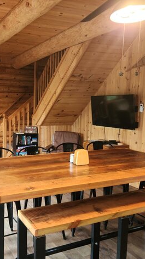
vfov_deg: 58.0
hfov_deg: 33.5
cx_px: 28
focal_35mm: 34
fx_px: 233
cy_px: 131
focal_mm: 5.4
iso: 160
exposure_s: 1/40
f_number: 1.8
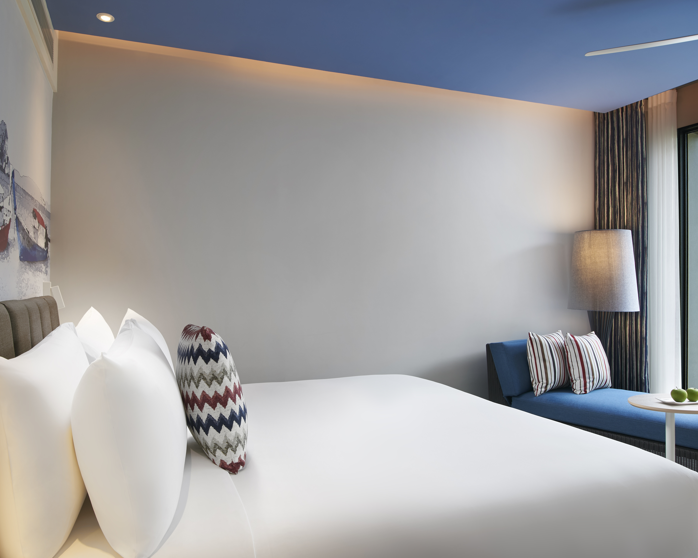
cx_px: 313
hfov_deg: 70.1
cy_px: 280
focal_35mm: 24
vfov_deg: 58.8
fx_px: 496
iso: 100
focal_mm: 16
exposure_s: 1/1.59
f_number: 11
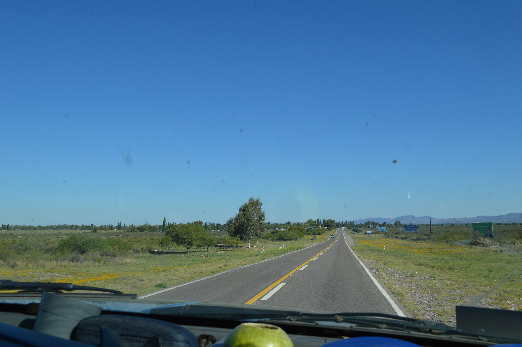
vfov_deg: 39.9
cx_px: 261
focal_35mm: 33
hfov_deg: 57.3
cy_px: 174
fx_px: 478
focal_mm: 22
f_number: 9
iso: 100
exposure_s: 1/320
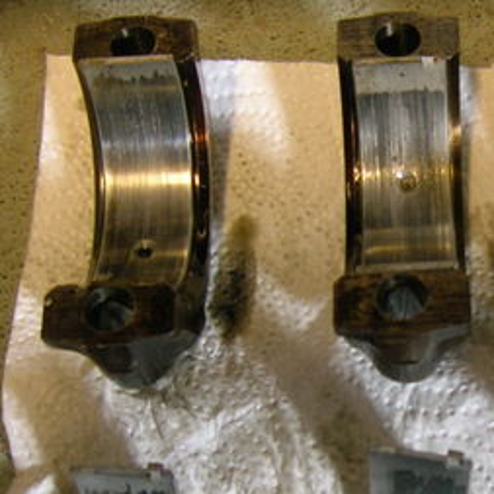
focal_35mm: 76
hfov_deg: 21.8
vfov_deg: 22.6
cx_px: 515
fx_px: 1227
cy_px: 358
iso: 87
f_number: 2.9
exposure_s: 1/3.6
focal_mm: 5.7
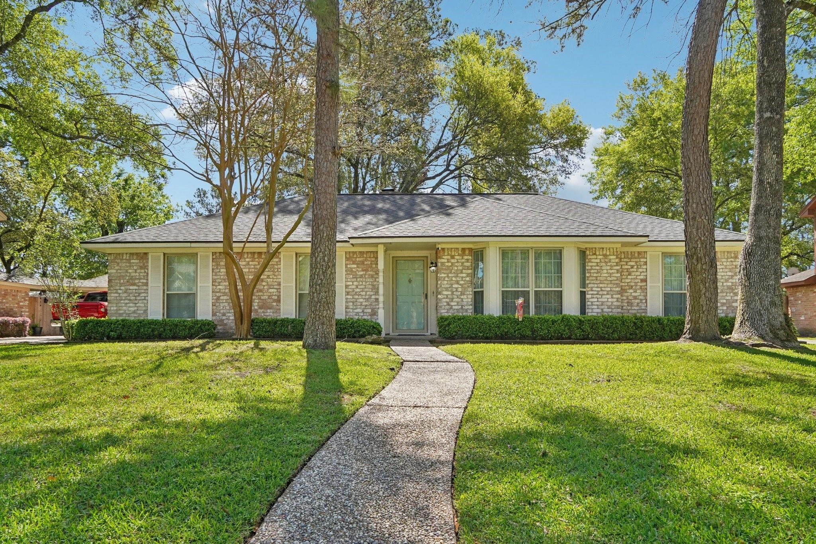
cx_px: 408
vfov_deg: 53.1
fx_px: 544
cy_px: 272
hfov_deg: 73.7
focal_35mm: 24
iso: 500
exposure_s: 1/640
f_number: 8
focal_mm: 24
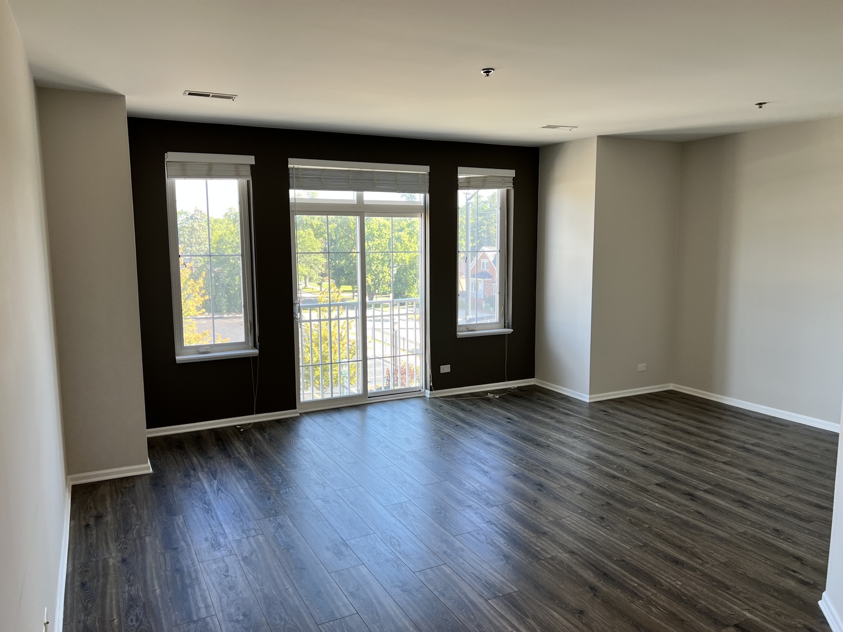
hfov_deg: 67.3
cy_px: 316
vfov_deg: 53.1
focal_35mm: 26
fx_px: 633
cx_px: 422
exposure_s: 1/120
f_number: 1.5
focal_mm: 5.7
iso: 50
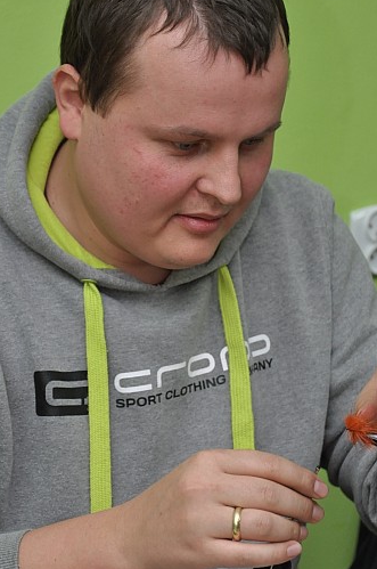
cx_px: 188
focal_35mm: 139
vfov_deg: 14.8
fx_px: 2191
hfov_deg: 9.8
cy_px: 316
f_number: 5.6
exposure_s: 1/60
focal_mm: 66
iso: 800
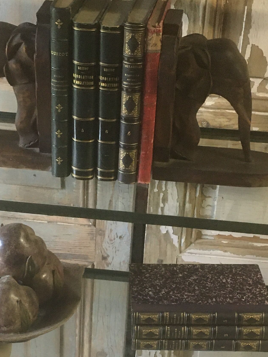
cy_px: 264
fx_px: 722
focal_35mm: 70
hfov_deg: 21.0
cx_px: 120
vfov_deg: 27.4
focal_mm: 4.15
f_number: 2.2
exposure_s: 1/20
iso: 200
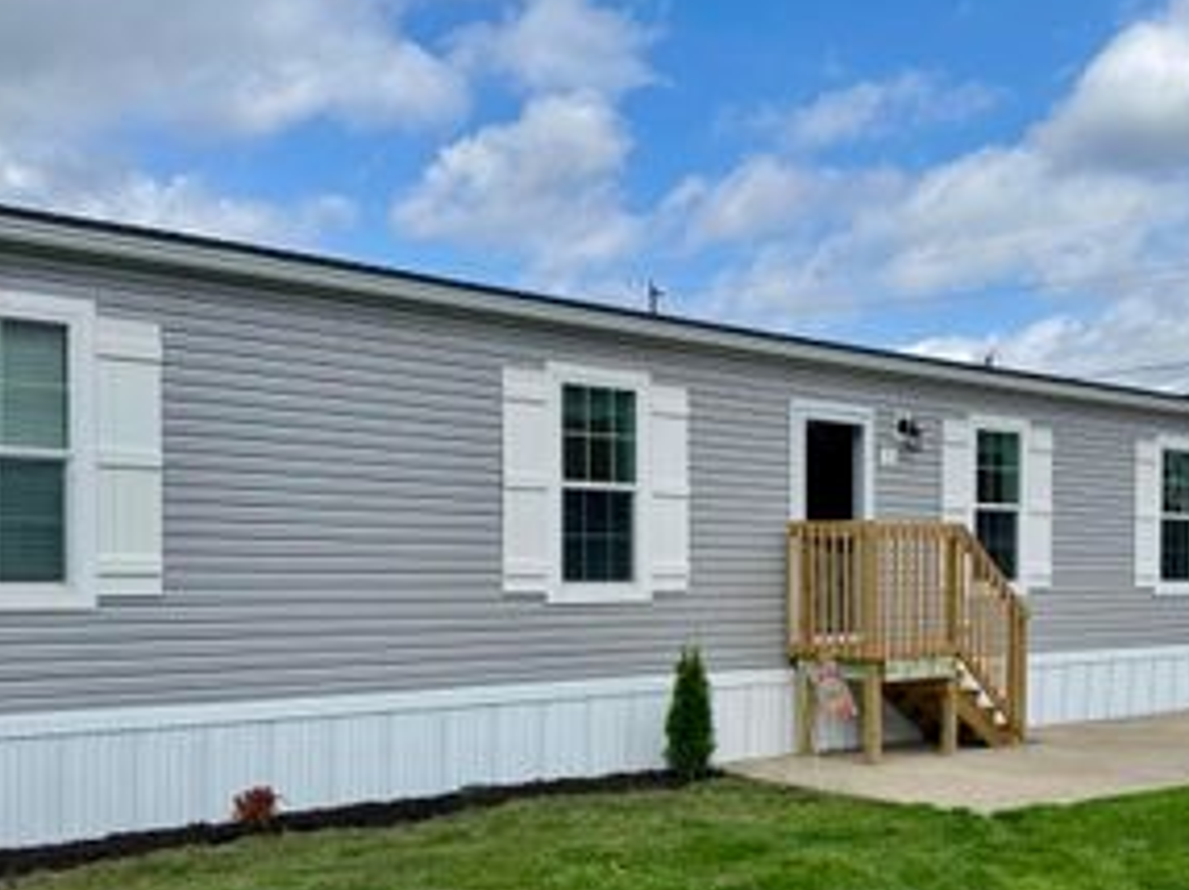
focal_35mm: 42
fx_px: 1441
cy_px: 601
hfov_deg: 44.4
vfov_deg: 34.0
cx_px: 761
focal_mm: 6.76
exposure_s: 1/5348
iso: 80
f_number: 1.78
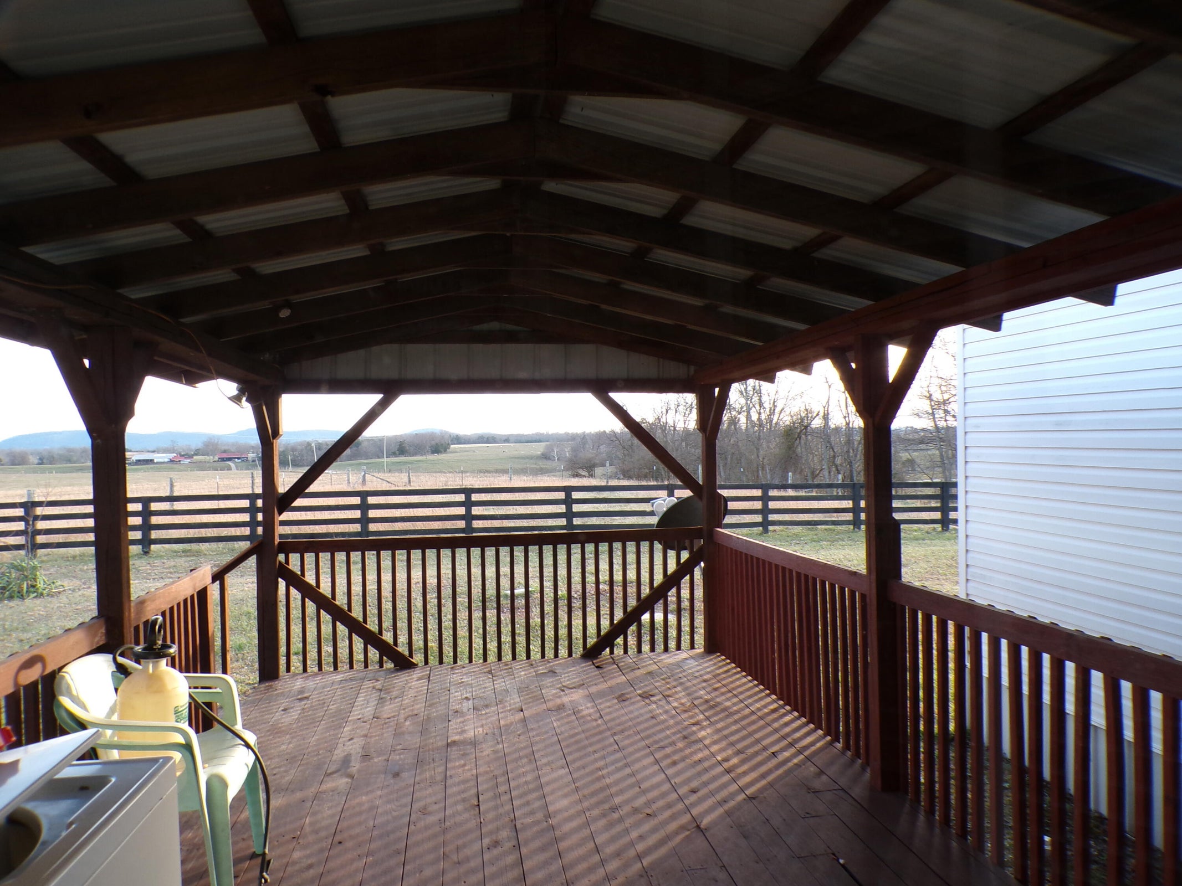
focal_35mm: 24
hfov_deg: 71.6
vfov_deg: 56.8
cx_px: 591
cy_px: 443
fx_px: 820
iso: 100
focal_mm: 4.3
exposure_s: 1/34
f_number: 4.4
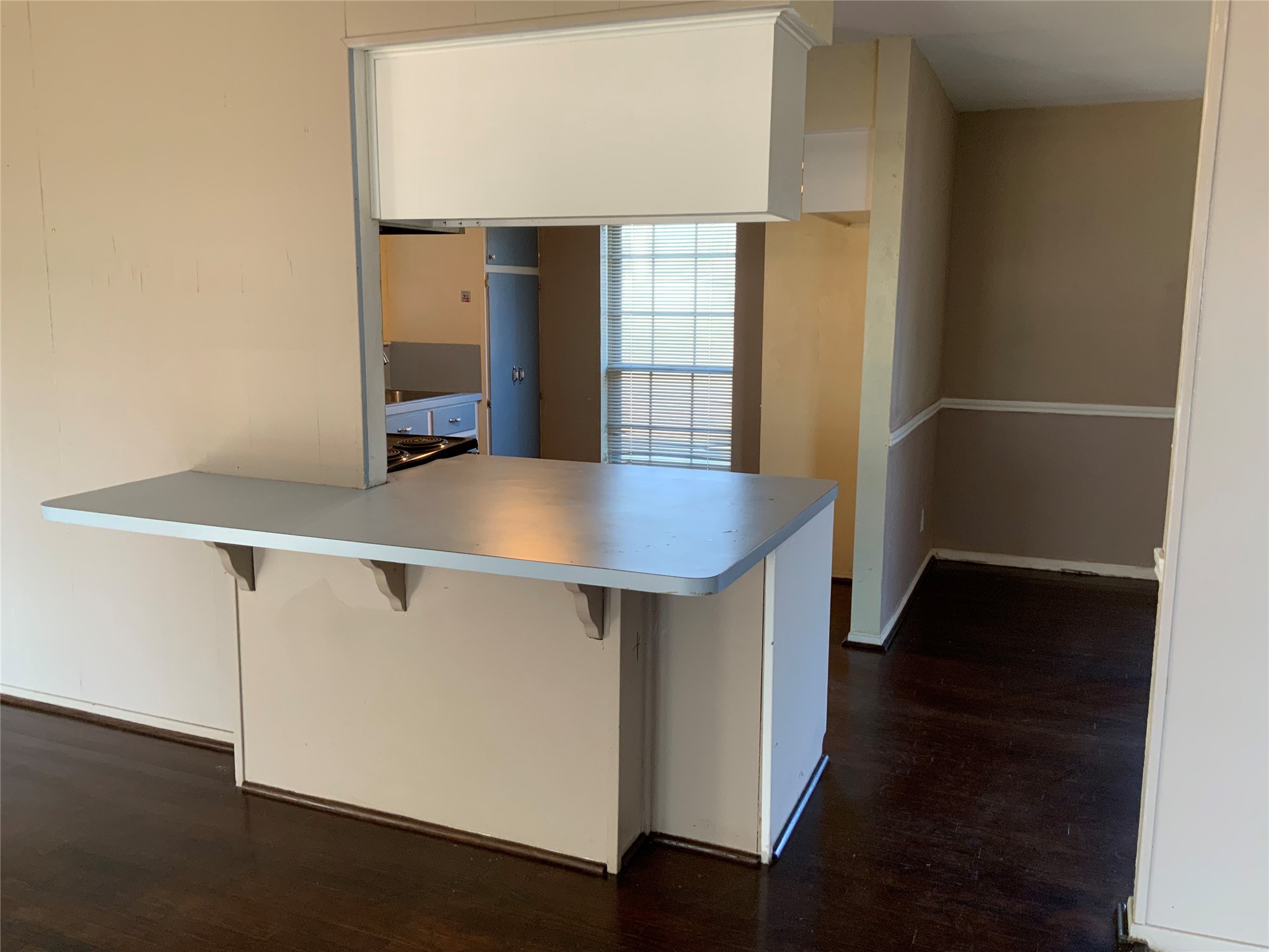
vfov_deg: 48.2
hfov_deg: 61.7
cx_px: 634
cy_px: 476
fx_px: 1063
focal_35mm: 29
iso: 64
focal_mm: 3
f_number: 1.8
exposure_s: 1/60
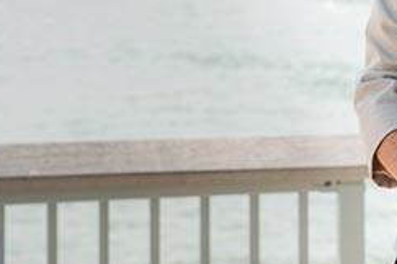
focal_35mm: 191
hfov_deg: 10.5
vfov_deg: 7.1
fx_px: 2106
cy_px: -36
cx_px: 511
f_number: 5.6
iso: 125
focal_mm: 62
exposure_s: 1/250
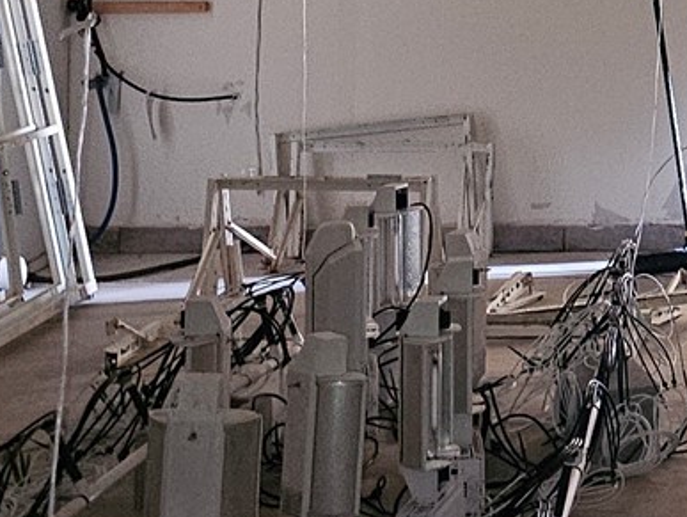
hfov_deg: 16.2
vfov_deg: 12.5
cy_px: -195
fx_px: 2265
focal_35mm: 114
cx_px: 941
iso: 640
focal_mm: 6.3
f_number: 1.7
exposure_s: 1/8
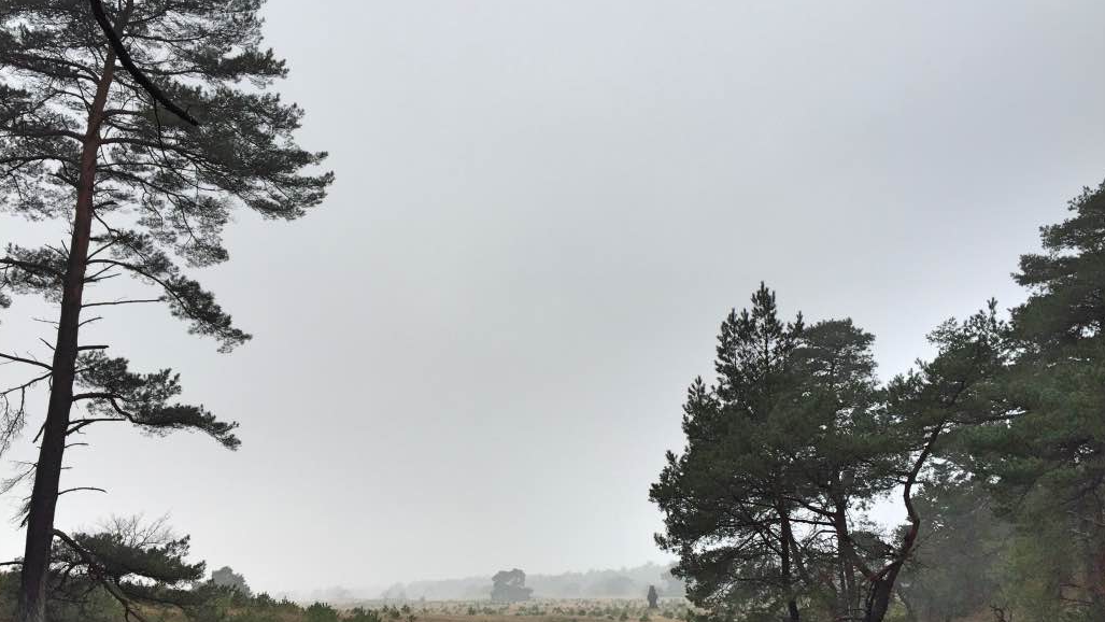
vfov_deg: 36.6
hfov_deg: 61.0
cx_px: 552
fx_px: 938
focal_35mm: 32
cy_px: 347
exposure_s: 1/501
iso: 32
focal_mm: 4.15
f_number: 2.2
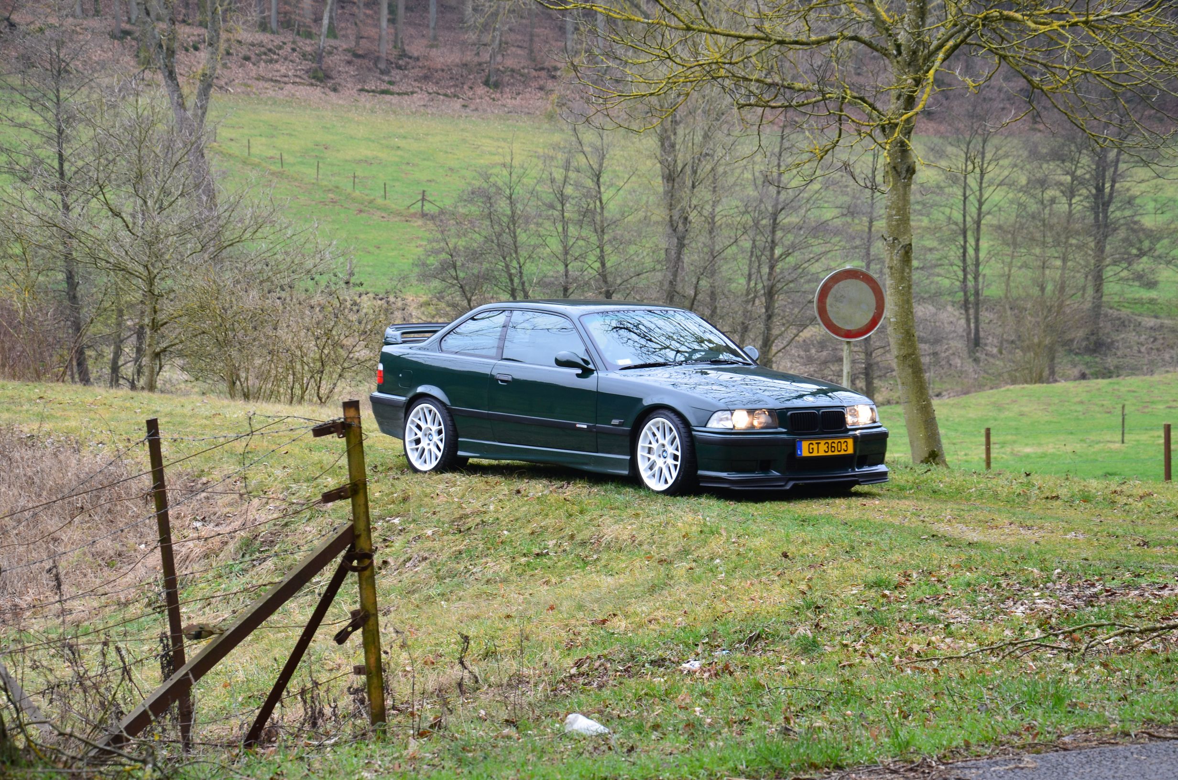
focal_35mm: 105
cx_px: 589
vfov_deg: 13.0
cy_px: 390
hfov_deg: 19.5
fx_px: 3429
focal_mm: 70
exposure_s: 1/40
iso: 400
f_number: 9
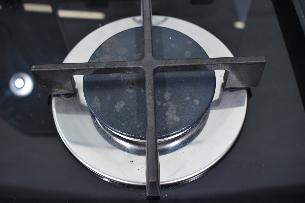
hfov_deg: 51.3
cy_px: 102
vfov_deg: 35.5
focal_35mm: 38
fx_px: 318
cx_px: 152
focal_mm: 25
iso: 640
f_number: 5.6
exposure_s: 1/60
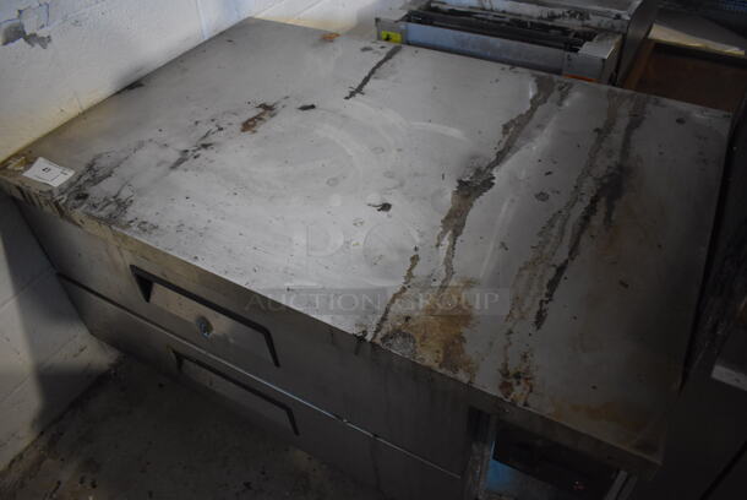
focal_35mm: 27
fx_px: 561
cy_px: 250
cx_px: 374
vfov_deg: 48.0
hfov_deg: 67.3
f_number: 3.5
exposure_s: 1/125
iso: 2200
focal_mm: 18
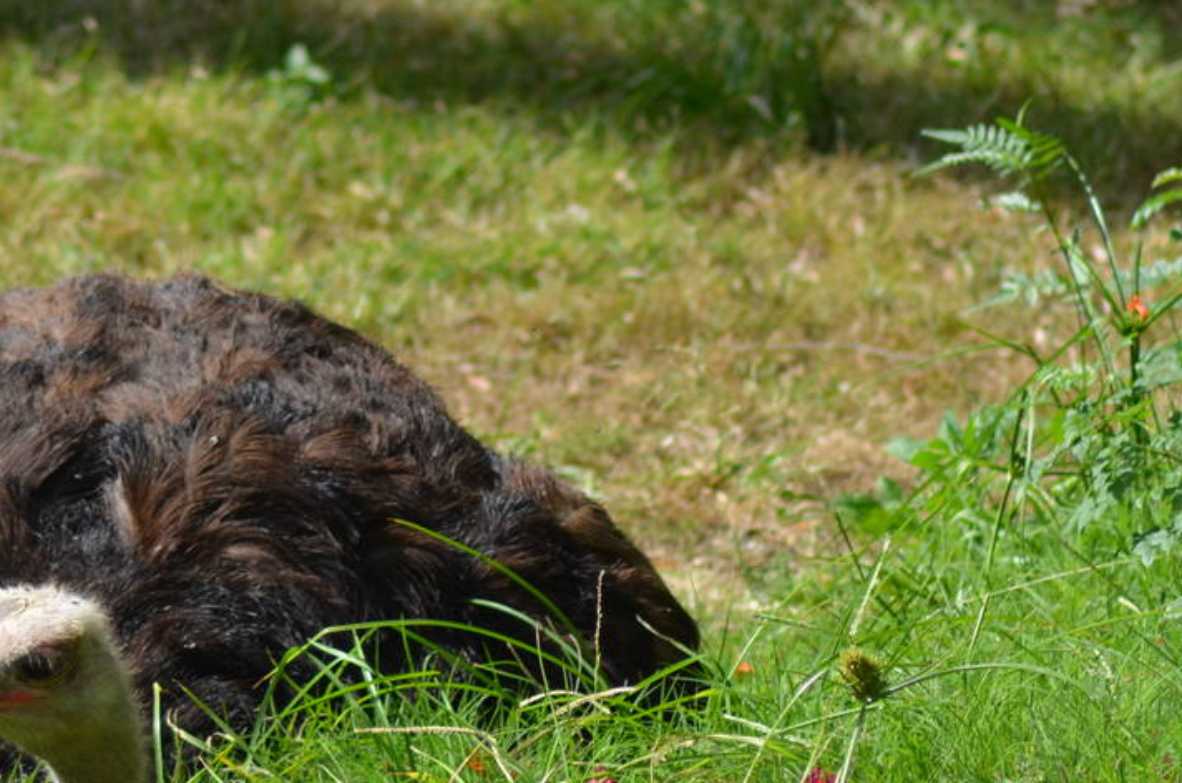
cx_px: 91
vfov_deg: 2.1
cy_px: 463
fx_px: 21537
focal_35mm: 657
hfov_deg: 3.1
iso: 400
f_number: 5
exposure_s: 1/1600
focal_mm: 195
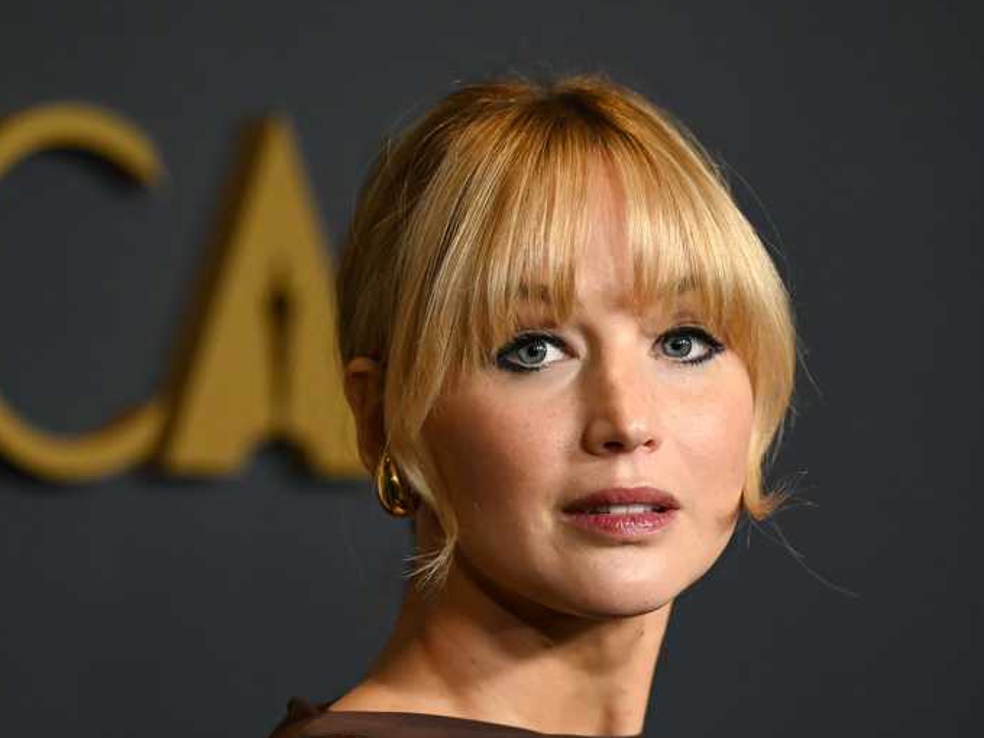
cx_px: 611
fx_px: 7419
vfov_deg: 5.7
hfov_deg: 7.6
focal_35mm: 261
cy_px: 517
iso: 3200
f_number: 2.8
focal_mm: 165
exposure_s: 1/1000
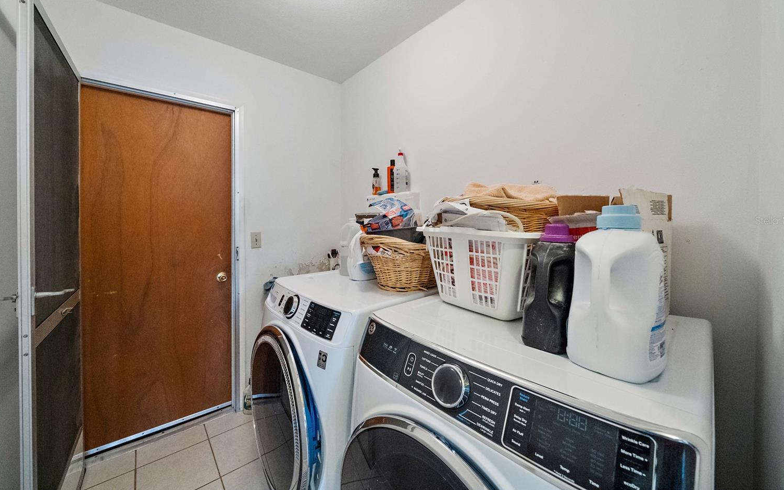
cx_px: 385
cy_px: 220
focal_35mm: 13
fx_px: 278
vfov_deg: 82.5
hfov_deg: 109.4
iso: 12800
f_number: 9.5
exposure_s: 1/15
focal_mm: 12
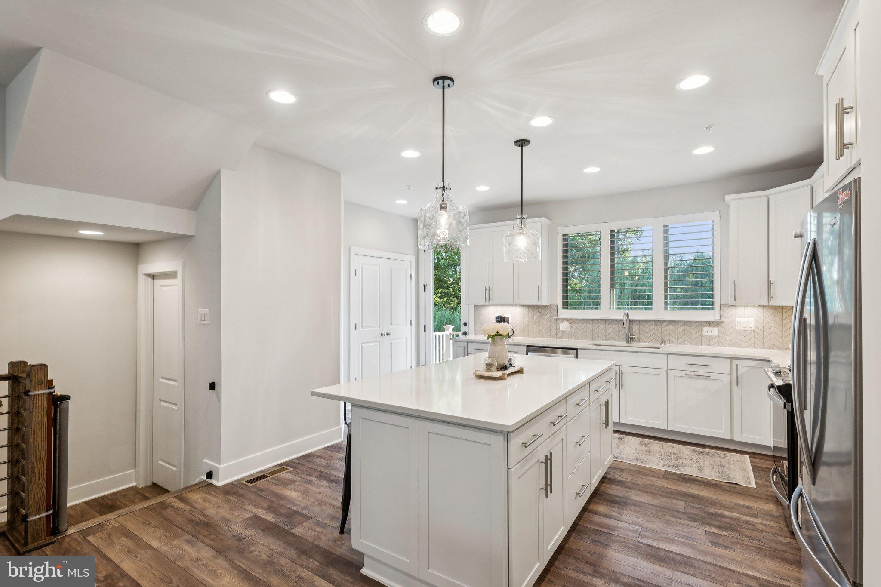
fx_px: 391
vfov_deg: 73.7
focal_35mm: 16
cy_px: 294
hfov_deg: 96.7
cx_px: 440
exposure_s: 1/50
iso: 640
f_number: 8
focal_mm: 16
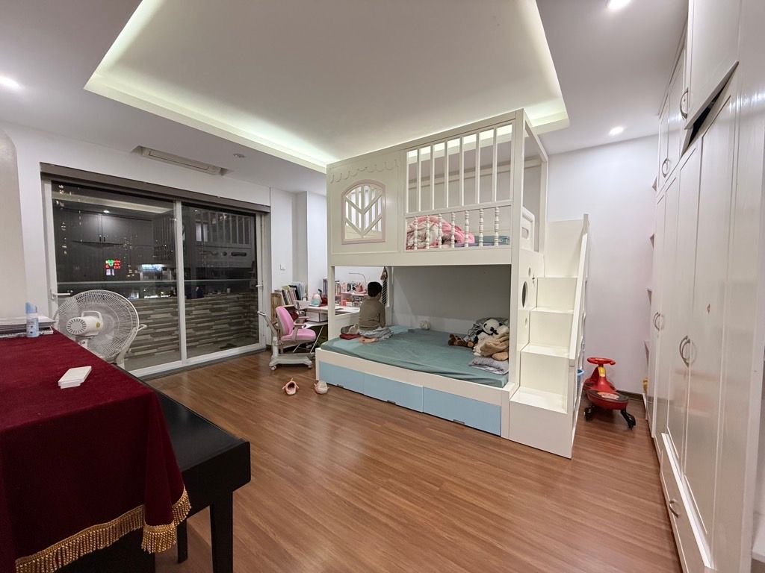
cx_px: 382
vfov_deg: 85.7
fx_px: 309
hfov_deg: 102.1
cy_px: 286
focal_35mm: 14
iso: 250
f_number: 2.2
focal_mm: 2.22
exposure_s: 1/100
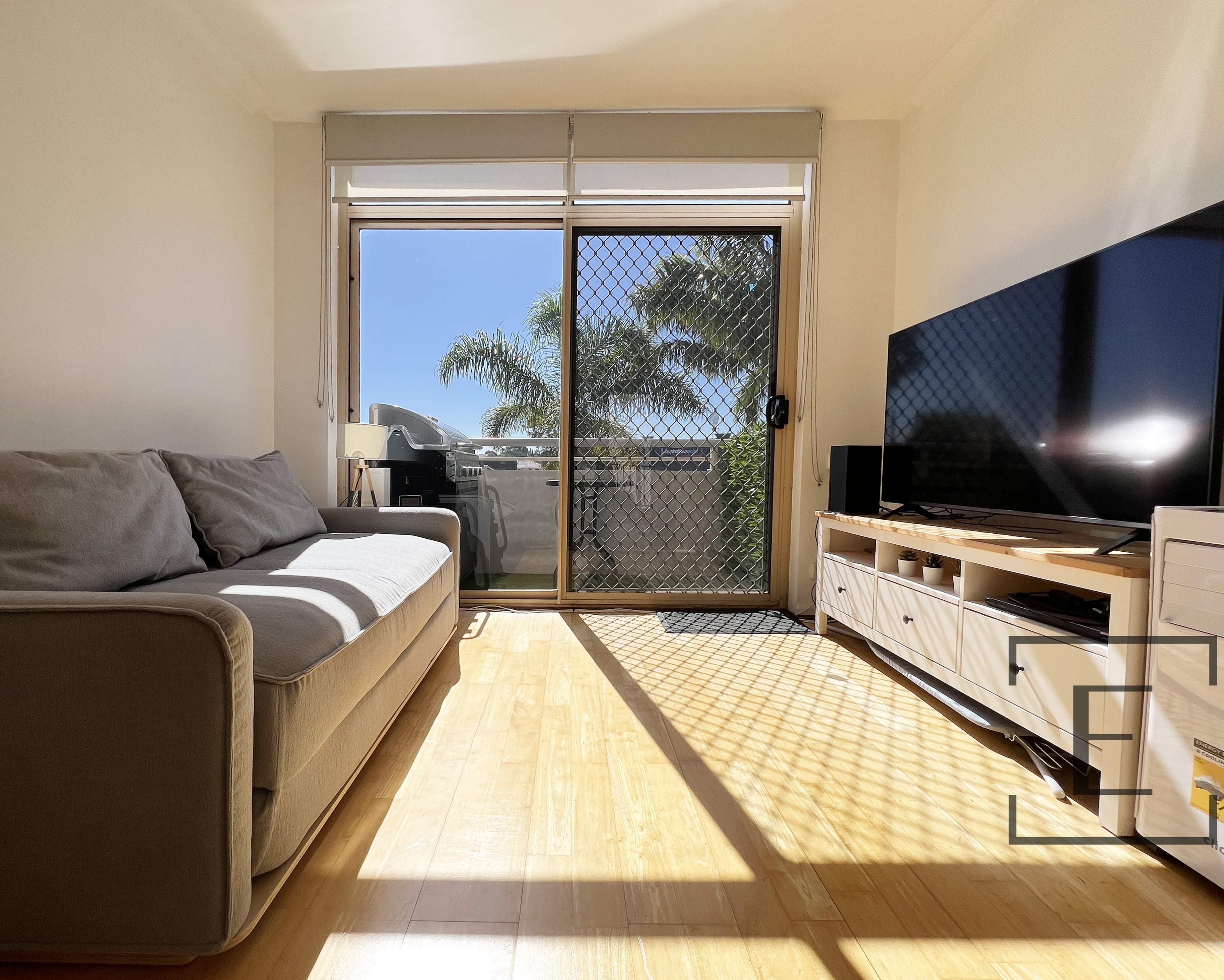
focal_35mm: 14
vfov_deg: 88.0
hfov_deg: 100.6
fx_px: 507
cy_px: 495
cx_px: 579
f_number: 1.8
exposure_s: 1/874
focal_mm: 1.57
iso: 32
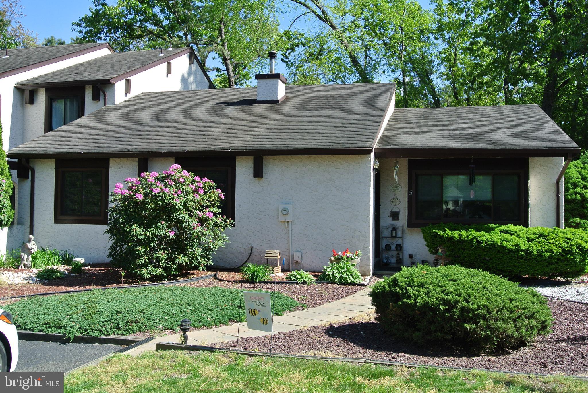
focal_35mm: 37
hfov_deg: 51.8
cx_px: 294
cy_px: 196
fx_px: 605
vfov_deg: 36.0
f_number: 4.5
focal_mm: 14
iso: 100
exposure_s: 1/400
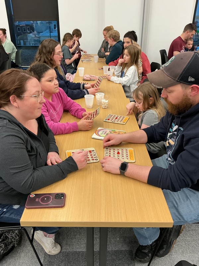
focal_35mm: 29
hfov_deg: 48.2
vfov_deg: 61.7
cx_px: 100
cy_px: 133
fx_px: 222
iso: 100
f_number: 1.8
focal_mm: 3
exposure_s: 1/60
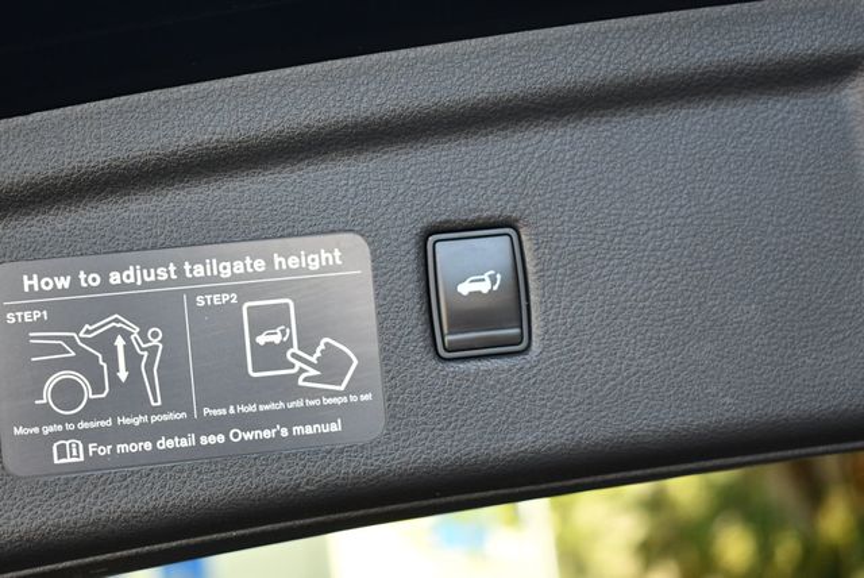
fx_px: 1826
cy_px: 289
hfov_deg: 26.6
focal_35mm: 76
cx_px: 432
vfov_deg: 18.0
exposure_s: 1/250
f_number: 4.8
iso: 800
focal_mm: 38
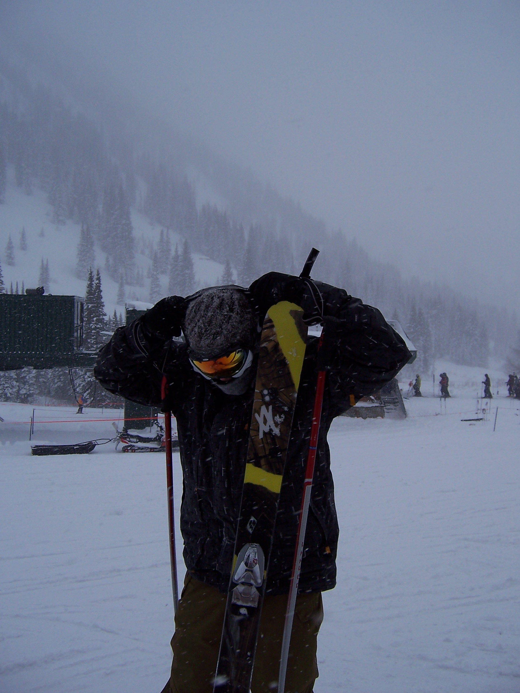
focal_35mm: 33
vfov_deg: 55.4
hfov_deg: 42.9
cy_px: 346
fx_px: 661
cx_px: 260
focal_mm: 5.5
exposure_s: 1/500
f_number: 3.4
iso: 80
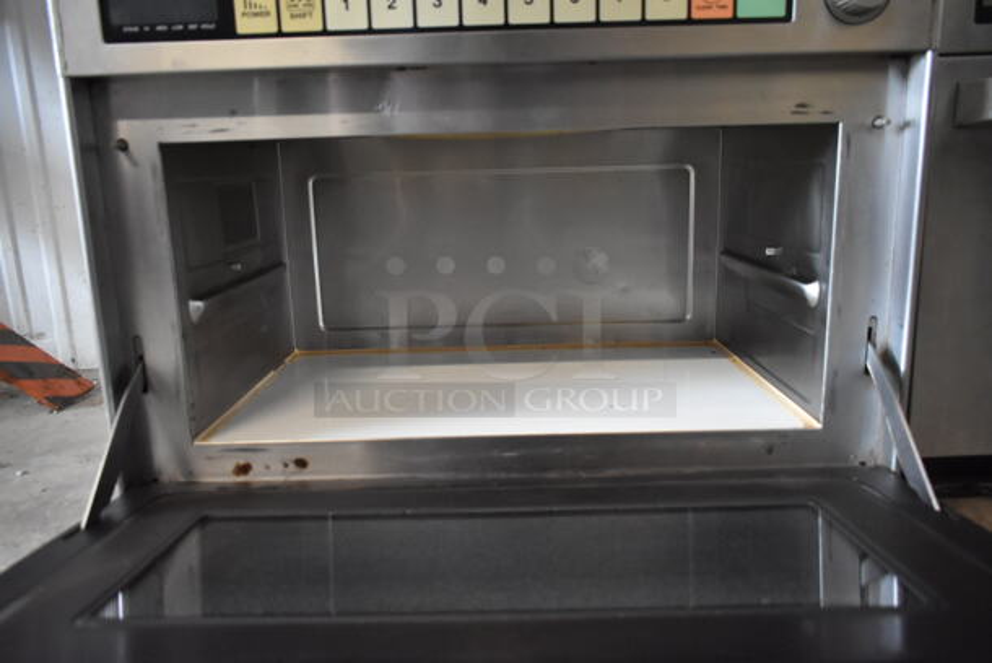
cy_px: 332
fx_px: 745
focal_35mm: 27
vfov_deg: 48.0
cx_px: 496
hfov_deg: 67.3
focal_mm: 18
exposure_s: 1/125
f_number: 3.5
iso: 3200
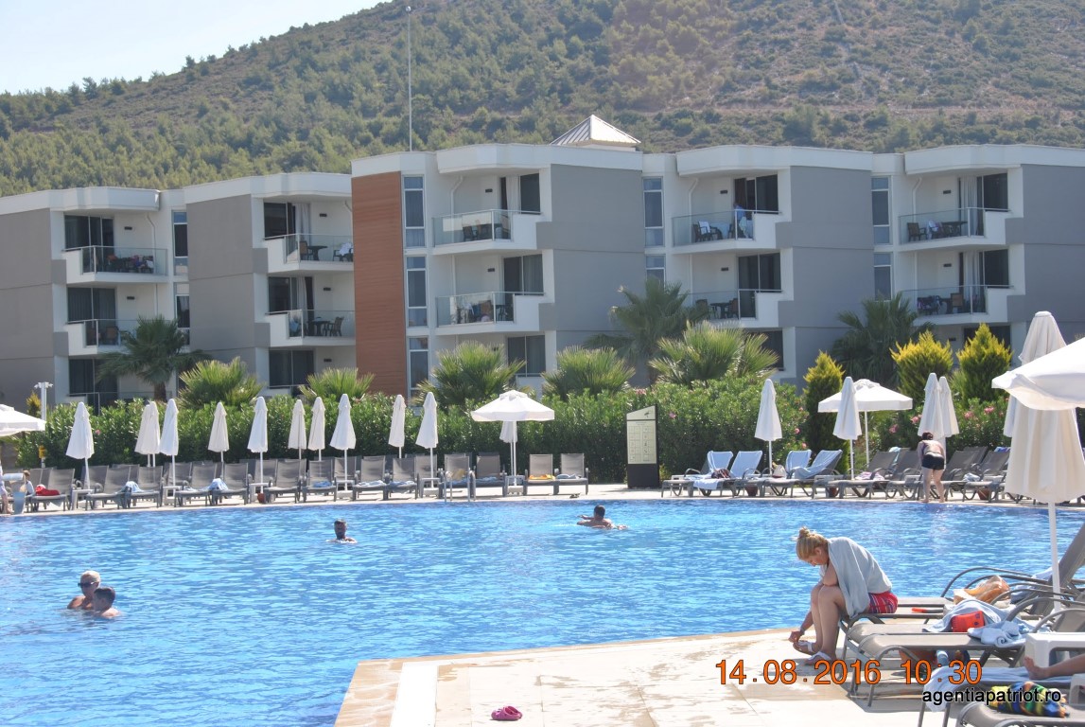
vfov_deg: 19.0
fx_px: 2173
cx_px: 542
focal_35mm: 72
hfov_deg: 28.0
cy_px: 364
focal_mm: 48
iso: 100
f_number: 7.1
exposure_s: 1/250
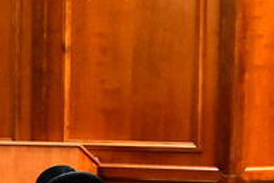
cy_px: 187
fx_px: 1546
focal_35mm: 203
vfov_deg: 6.8
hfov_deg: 8.4
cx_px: -575
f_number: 5.6
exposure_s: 1/125
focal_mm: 28
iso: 4000
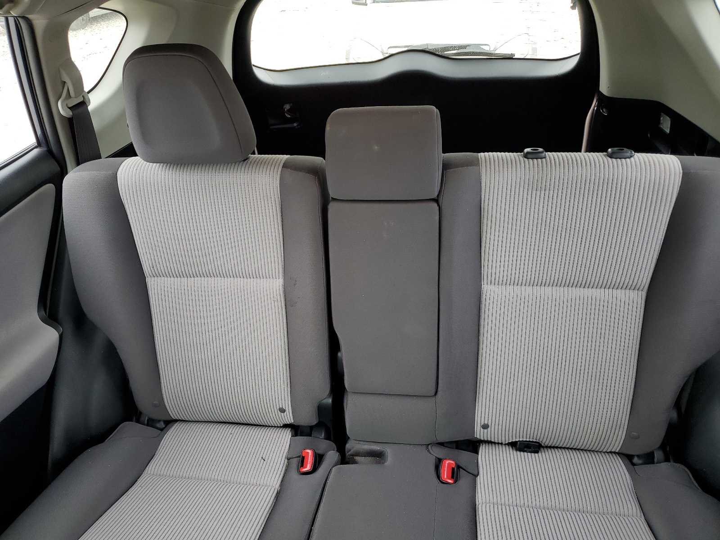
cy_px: 270
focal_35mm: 26
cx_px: 360
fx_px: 541
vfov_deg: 53.1
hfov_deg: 67.3
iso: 53
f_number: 1.5
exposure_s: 1/60.2
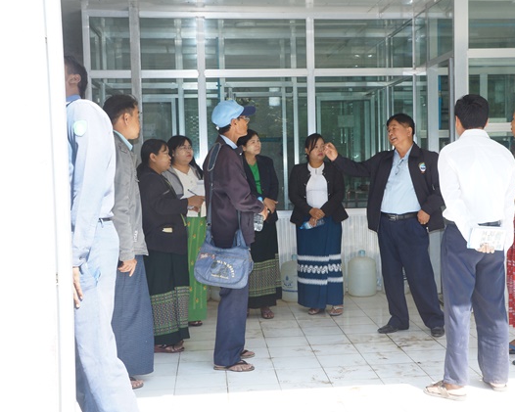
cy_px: 205
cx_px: 305
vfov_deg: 31.5
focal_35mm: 48
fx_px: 732
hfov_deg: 38.6
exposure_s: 1/160
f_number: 8
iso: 400
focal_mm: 28
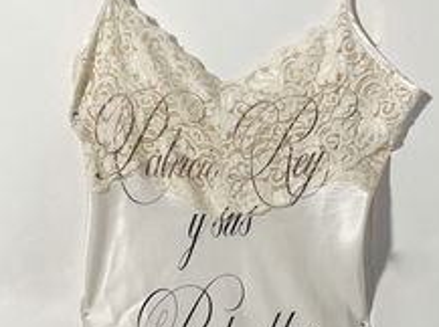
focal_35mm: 64
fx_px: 810
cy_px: 326
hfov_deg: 30.3
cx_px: 223
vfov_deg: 22.0
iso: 80
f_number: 1.6
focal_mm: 5.1
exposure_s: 1/121
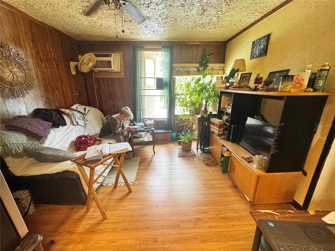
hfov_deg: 102.1
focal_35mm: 14
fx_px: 135
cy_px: 126
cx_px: 168
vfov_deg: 85.7
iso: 500
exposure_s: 1/60
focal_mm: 2.22
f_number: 2.2
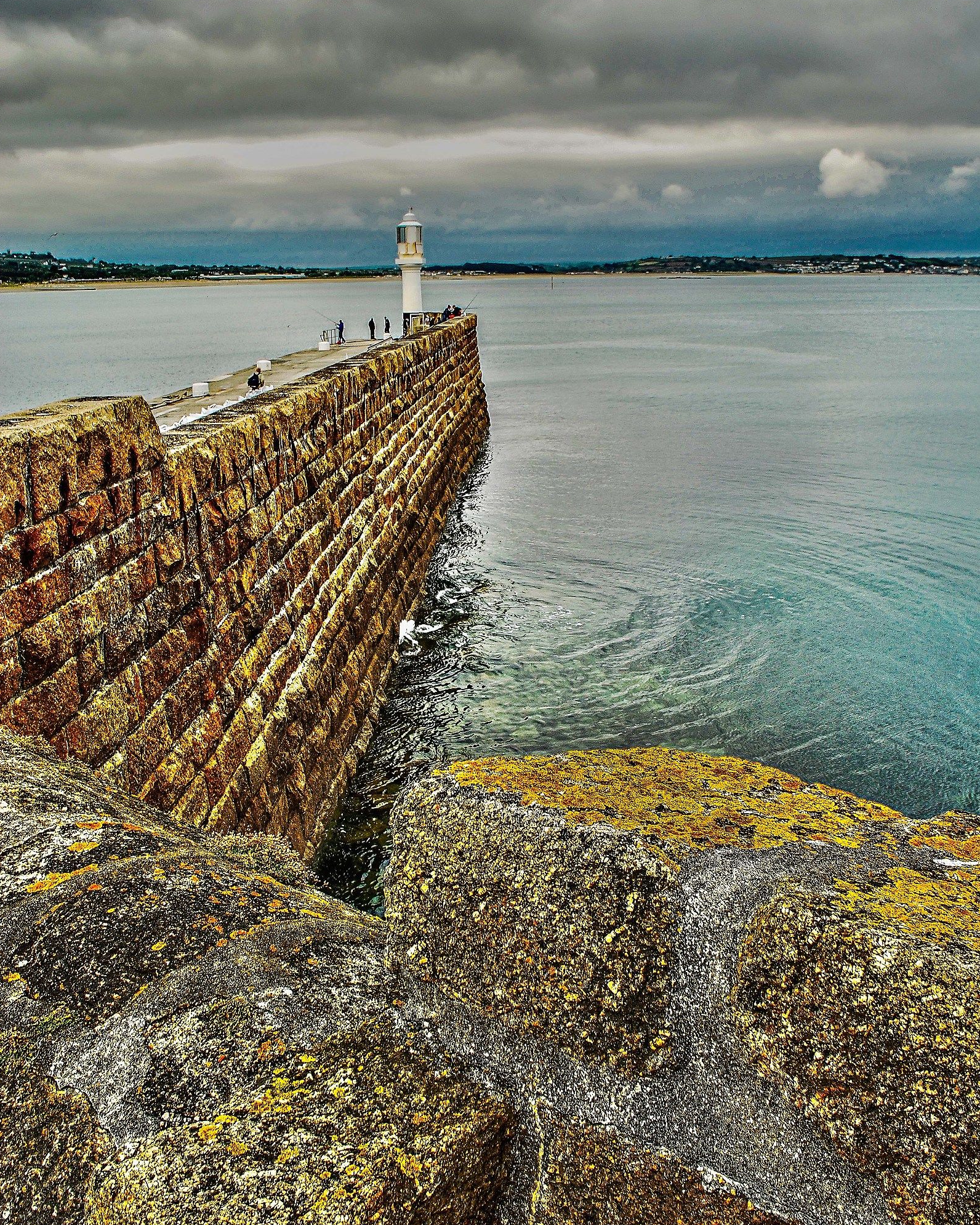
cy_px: 533
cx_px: 486
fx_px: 1233
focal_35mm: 34
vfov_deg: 52.7
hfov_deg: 43.4
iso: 125
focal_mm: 20
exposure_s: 1/40
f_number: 10
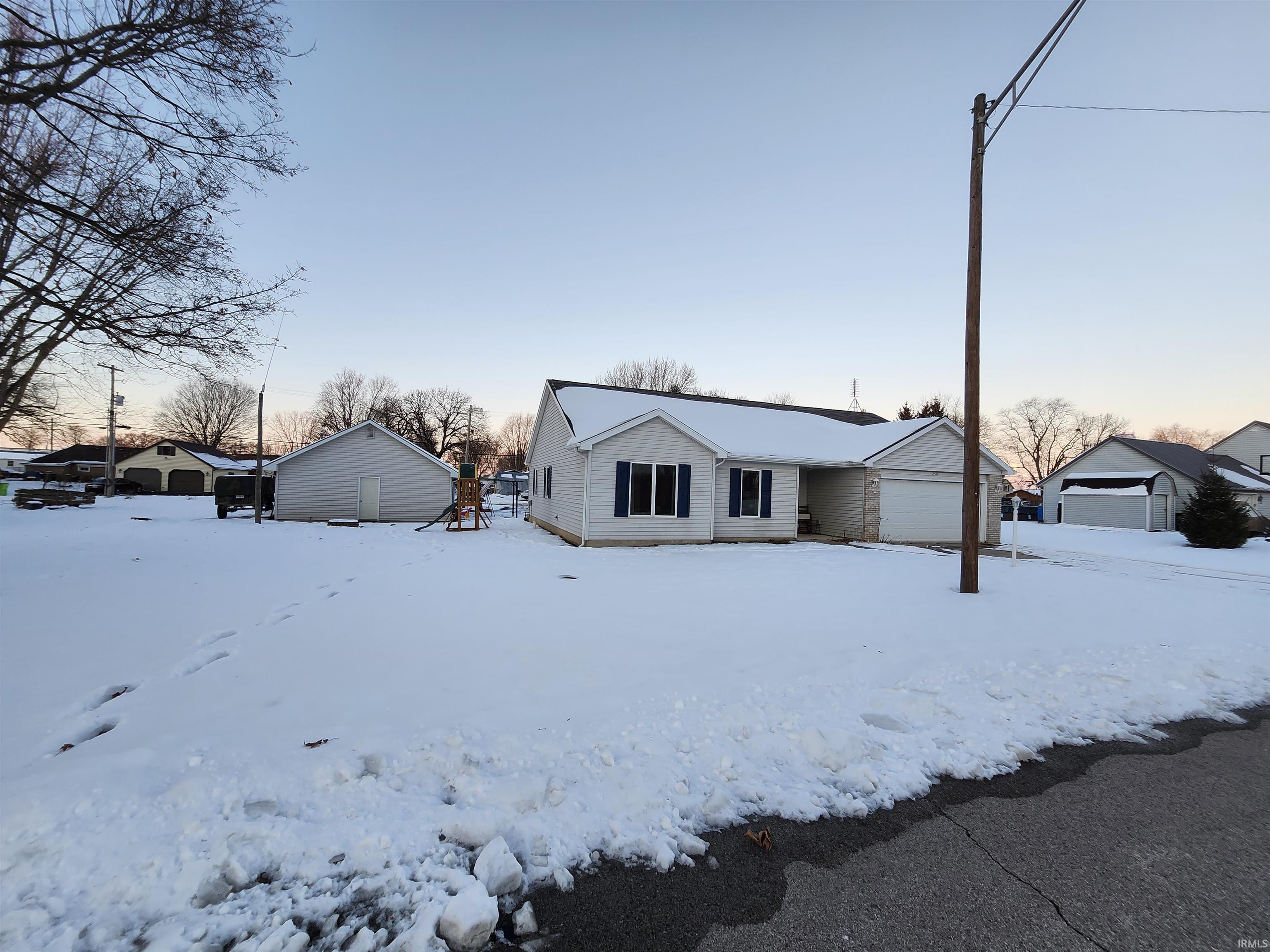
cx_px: 635
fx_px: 477
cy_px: 476
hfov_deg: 106.2
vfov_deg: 89.9
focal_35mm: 13
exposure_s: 1/120
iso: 50
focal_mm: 1.74
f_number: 2.2
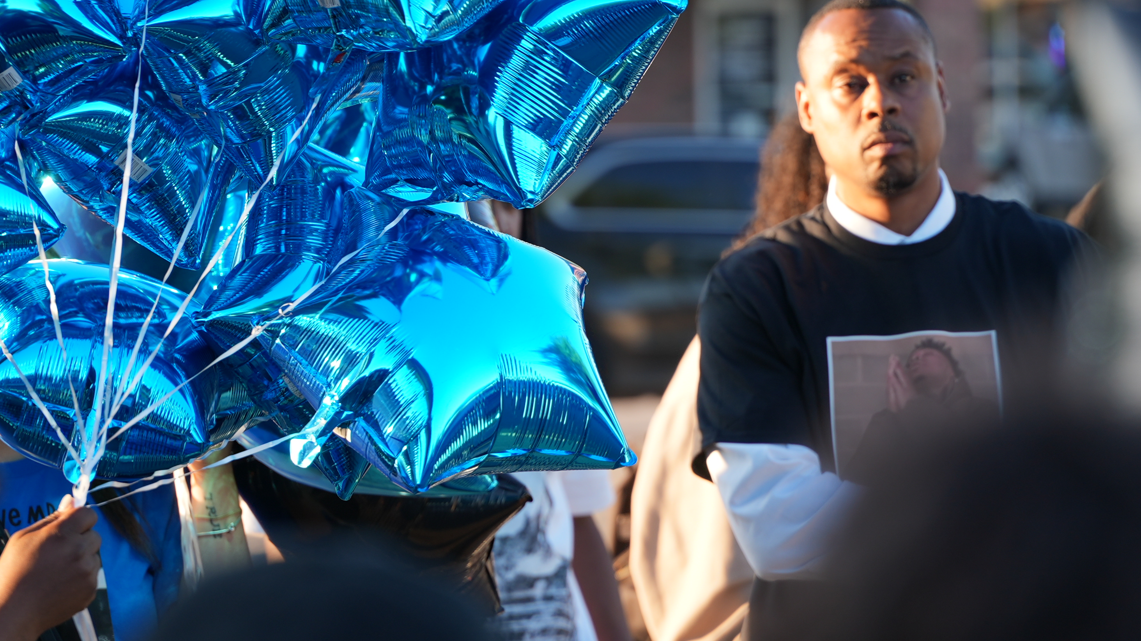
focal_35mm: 205
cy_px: 174
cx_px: 683
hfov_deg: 10.5
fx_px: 6202
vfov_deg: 5.9
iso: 160
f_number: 4
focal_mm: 135
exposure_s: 1/160
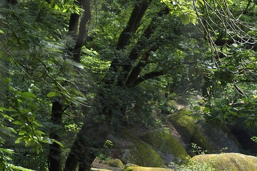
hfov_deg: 15.7
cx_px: -29
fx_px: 906
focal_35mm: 127
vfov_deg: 10.8
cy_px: 57
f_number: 13
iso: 800
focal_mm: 36
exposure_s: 1/125
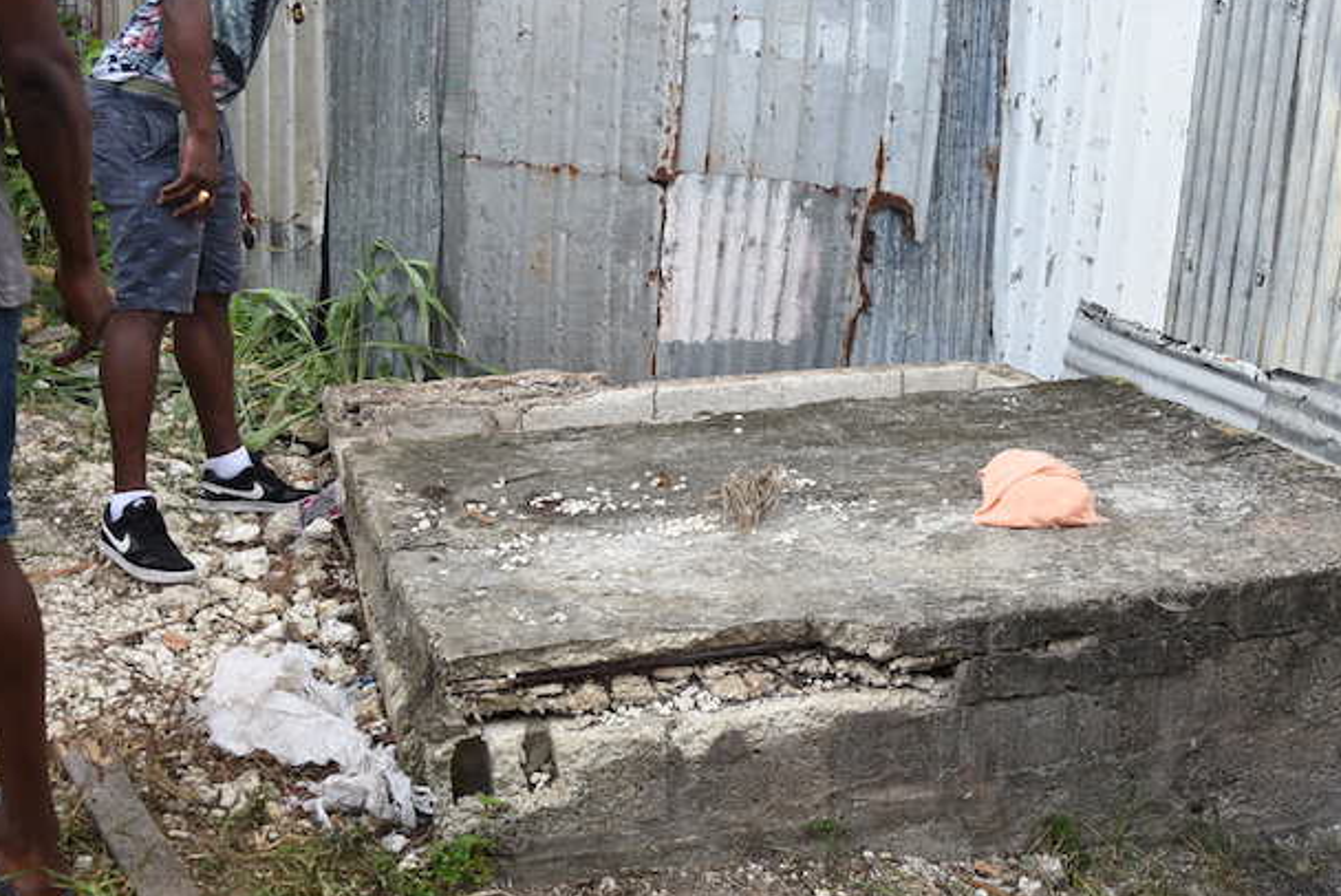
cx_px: 697
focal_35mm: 40
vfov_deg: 33.4
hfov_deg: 48.4
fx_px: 1491
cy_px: 404
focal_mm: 18
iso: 160
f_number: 4
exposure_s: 1/250
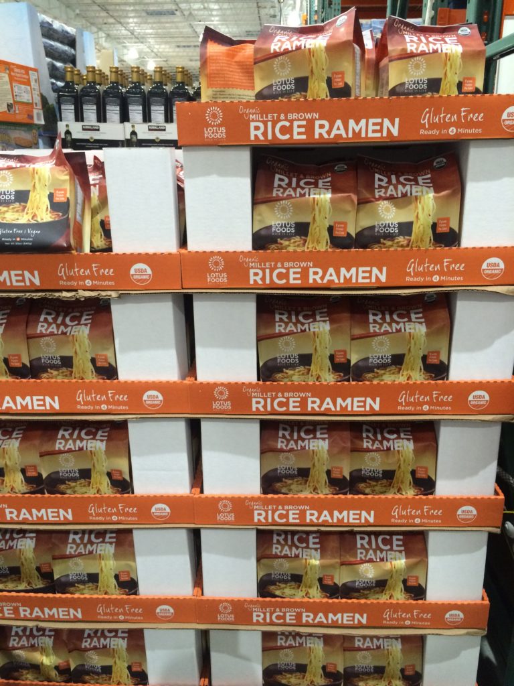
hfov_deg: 48.2
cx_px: 257
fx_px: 574
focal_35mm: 29
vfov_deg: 61.7
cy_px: 343
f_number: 2.2
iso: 200
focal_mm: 4.15
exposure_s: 1/30
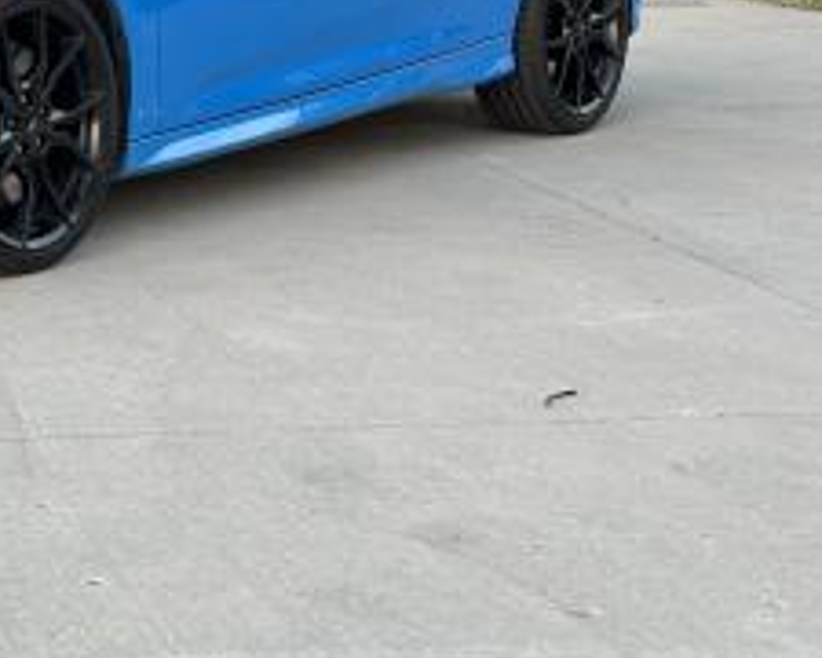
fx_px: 2554
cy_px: 26
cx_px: -51
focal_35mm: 105
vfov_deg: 14.5
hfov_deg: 17.7
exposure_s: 1/75
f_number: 1.78
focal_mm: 6.86
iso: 80
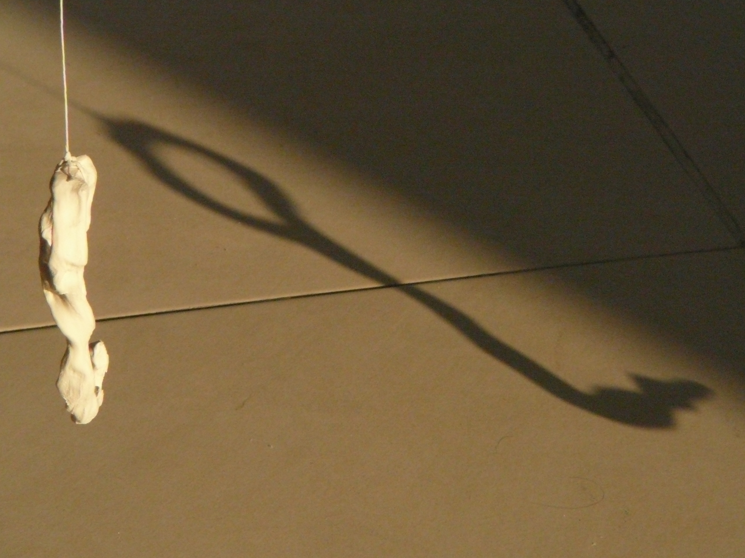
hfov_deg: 5.7
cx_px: 372
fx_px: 7533
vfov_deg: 4.2
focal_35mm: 350
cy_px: 279
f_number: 7.1
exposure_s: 1/500
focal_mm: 52
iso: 400
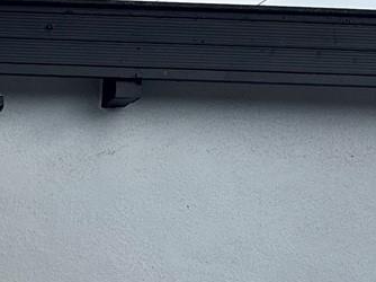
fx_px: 1248
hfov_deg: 14.3
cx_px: -379
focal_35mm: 115
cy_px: 588
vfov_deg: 11.4
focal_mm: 6.76
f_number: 1.78
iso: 80
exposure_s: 1/3247
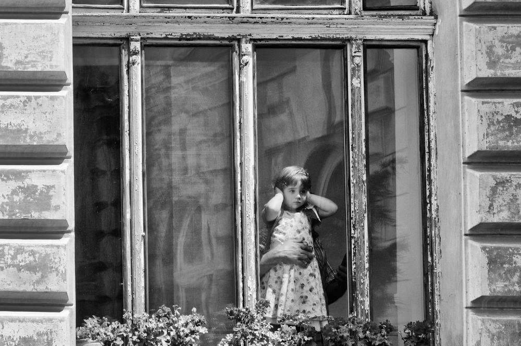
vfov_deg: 11.4
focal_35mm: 120
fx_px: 1734
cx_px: 260
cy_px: 173
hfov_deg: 17.1
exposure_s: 1/400
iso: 200
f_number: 9
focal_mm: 80
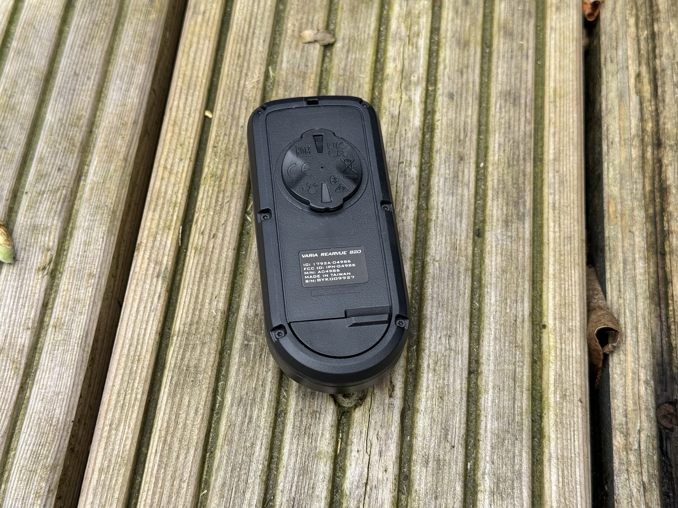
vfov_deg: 30.3
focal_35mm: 48
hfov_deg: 39.7
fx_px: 940
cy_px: 254
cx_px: 339
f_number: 1.78
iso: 64
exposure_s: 1/370
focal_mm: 6.76
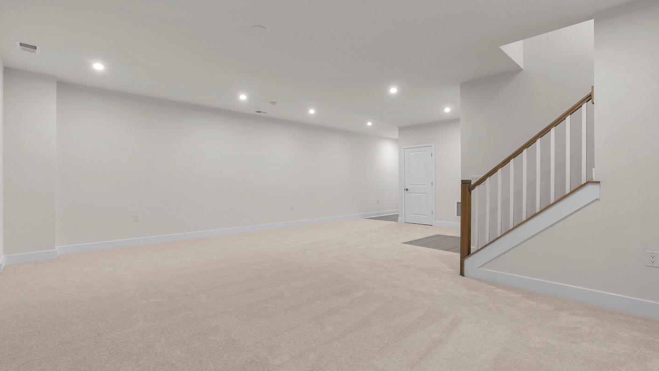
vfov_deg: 63.9
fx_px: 297
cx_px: 332
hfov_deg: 95.9
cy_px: 185
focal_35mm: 17
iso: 320
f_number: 8
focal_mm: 16
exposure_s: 1/3
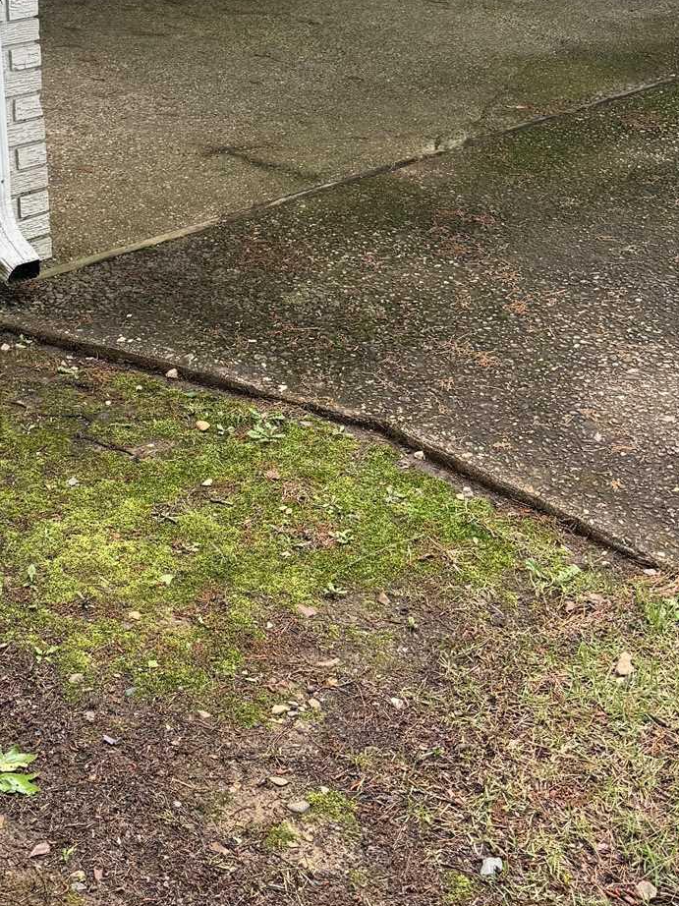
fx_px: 1570
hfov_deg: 24.3
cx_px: 235
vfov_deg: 30.4
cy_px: 52
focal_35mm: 60
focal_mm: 6.76
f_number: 1.78
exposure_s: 1/212
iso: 80
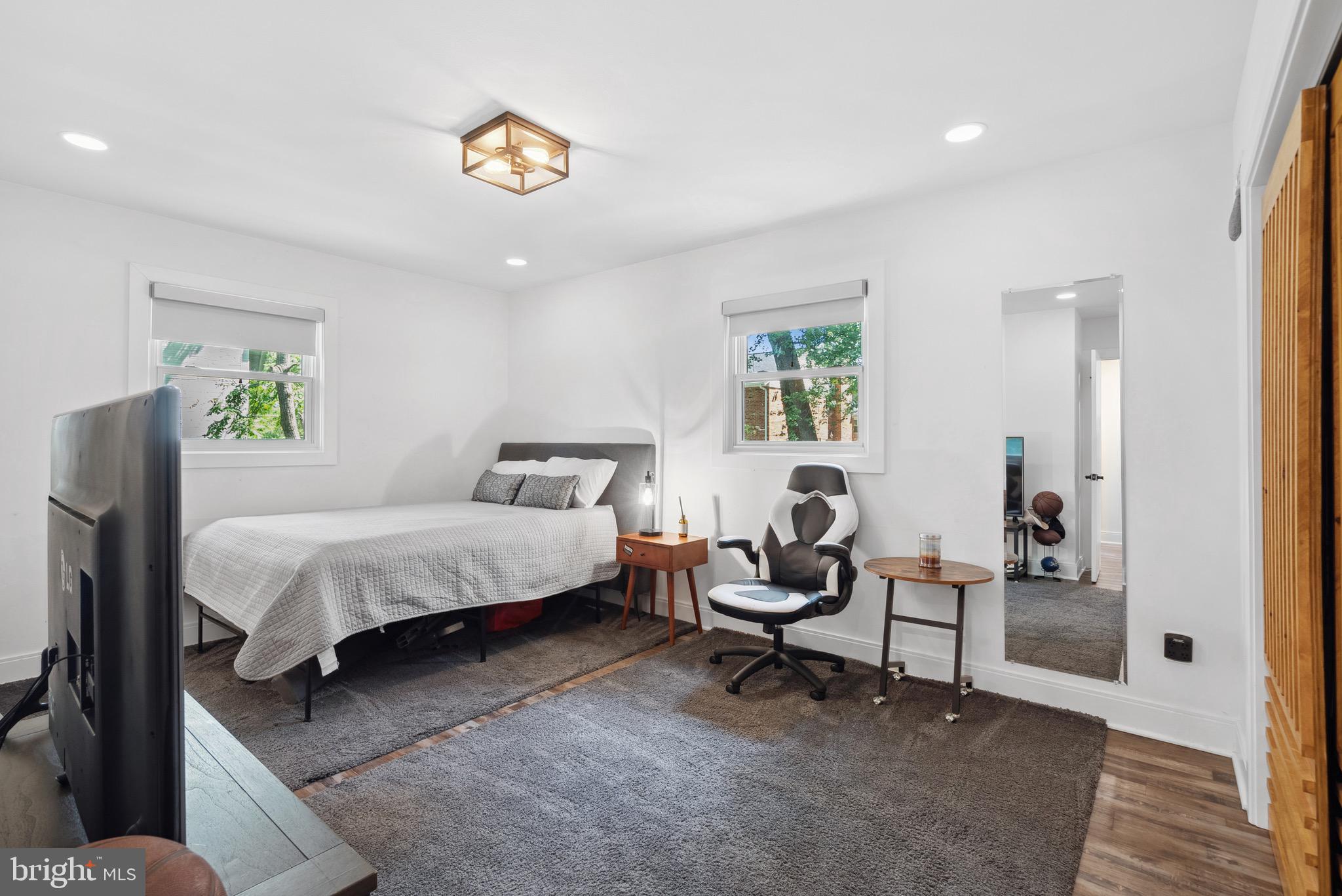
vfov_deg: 73.8
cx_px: 671
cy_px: 448
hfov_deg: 96.7
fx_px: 597
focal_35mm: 16
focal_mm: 16
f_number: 8
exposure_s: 1/4
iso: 320
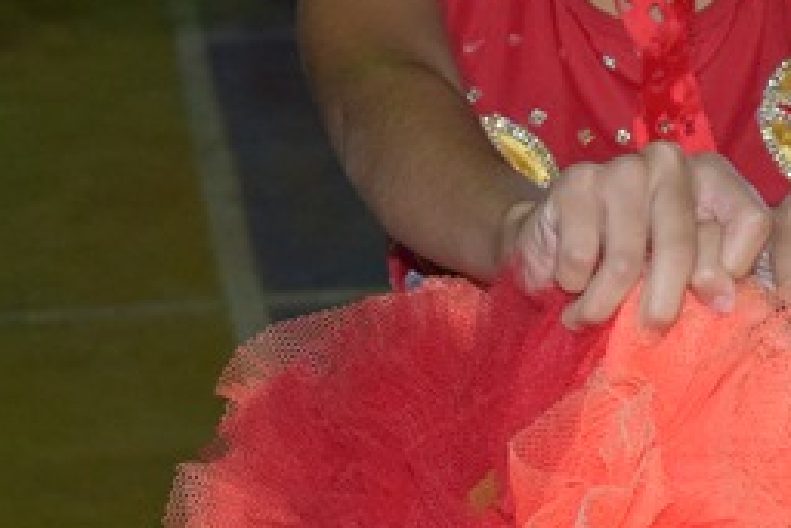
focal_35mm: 180
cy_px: -79
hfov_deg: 11.3
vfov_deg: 7.6
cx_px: 732
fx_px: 3957
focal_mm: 48
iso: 3200
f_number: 5.3
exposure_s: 1/60
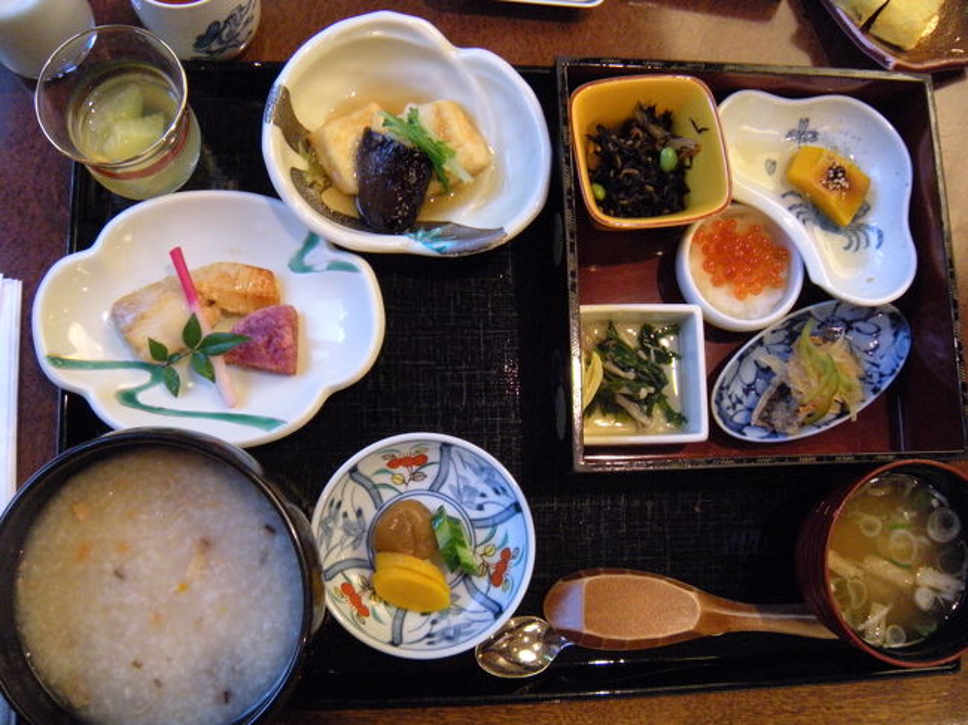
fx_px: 978
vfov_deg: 40.7
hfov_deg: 52.6
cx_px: 484
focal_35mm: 35
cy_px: 362
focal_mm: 5.9
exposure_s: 1/26.3
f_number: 3.8
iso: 400
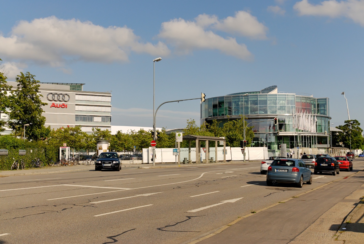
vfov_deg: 30.0
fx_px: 456
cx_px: 182
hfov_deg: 43.6
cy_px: 122
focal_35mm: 45
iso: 250
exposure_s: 1/1000
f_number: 8
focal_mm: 30
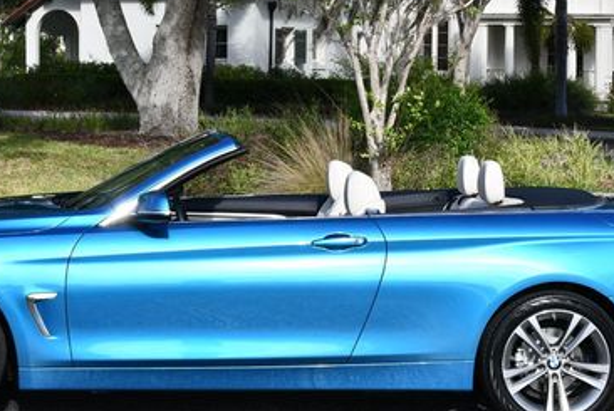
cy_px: 144
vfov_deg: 15.0
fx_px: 1554
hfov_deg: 22.3
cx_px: 272
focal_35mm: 91
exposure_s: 1/250
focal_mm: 26
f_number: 8
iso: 110
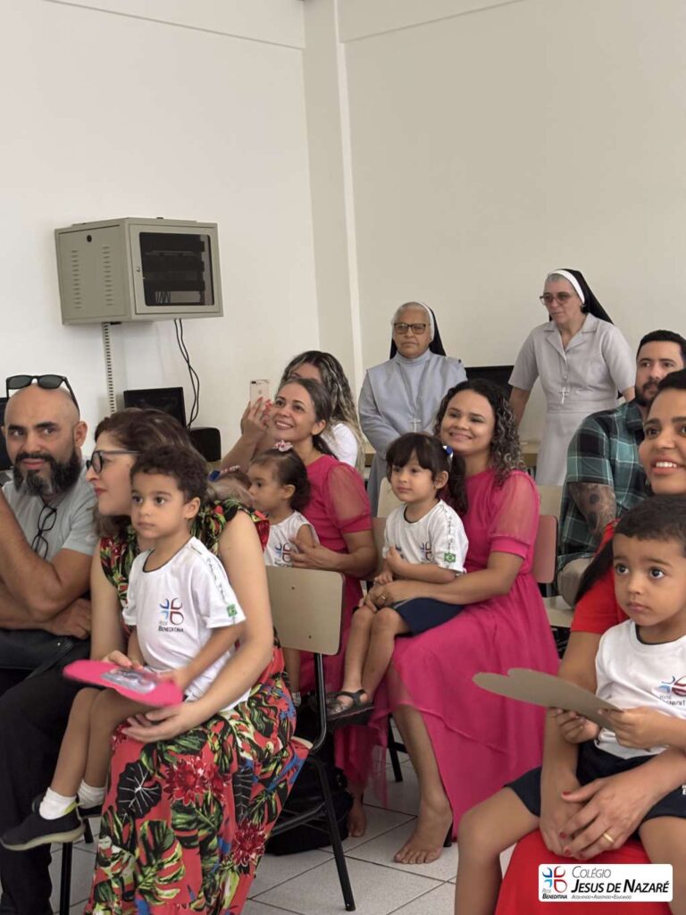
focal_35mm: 52
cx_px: 343
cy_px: 458
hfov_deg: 28.0
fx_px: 1374
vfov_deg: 36.8
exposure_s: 1/17
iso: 500
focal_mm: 5.96
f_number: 1.6
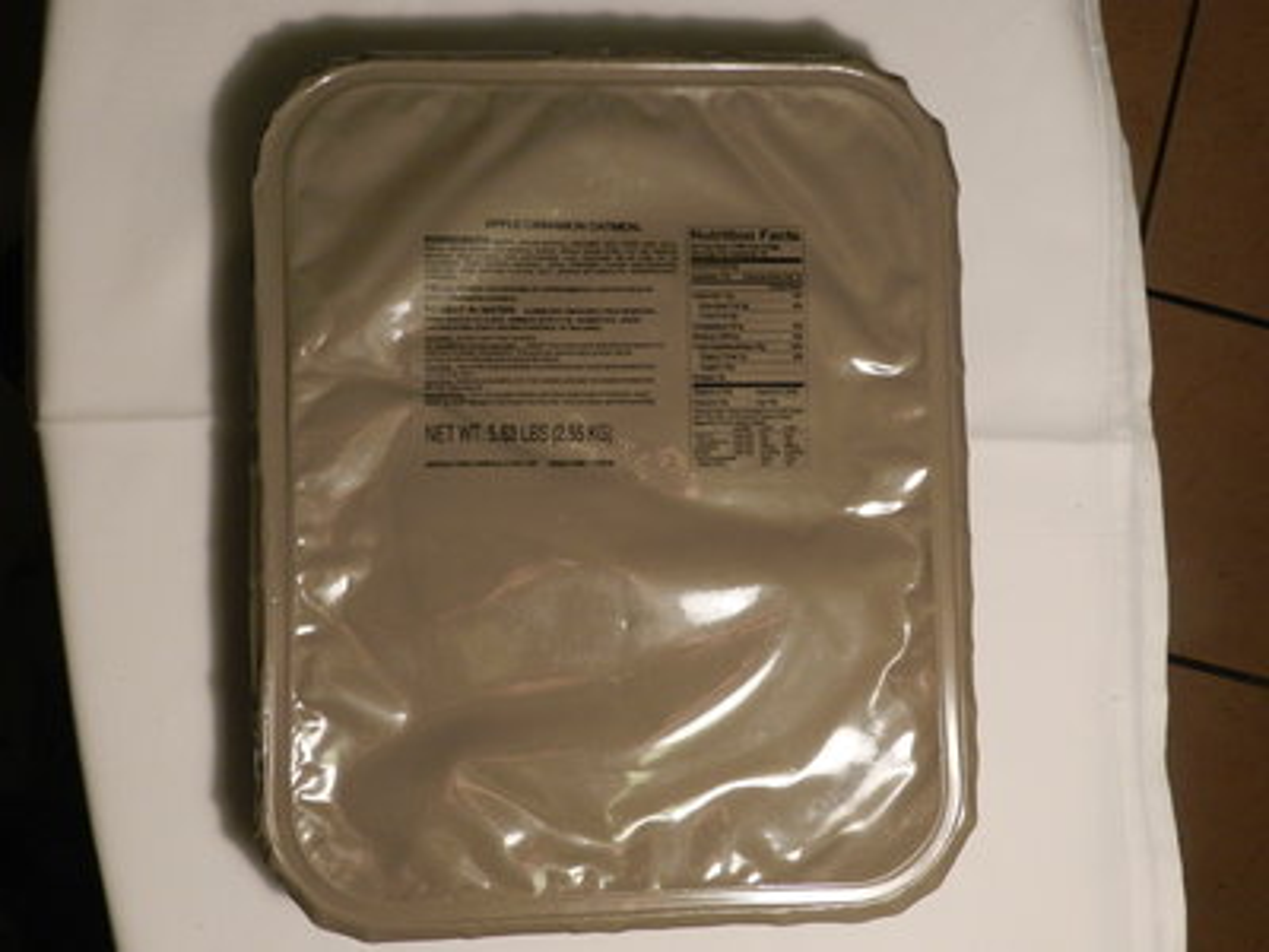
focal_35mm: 38
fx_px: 1393
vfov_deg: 37.7
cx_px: 634
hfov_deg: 49.0
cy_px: 476
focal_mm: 6.7
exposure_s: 1/30
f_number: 4
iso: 360
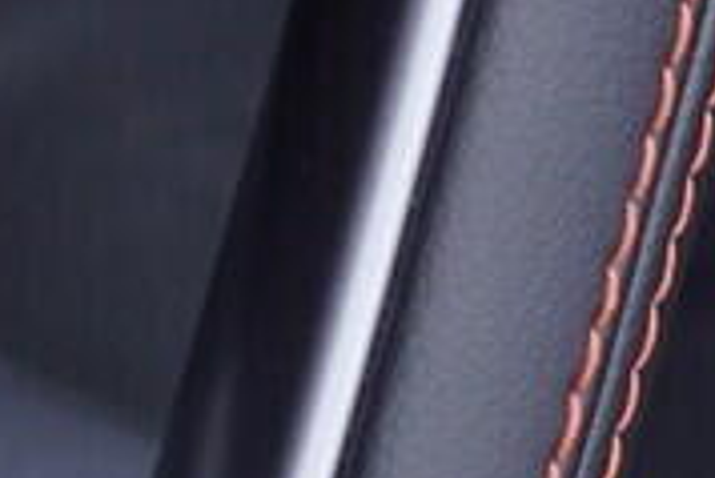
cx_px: -502
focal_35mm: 207
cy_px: 1199
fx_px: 4114
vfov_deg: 6.3
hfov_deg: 9.5
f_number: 3.2
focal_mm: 24
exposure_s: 1/40
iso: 125
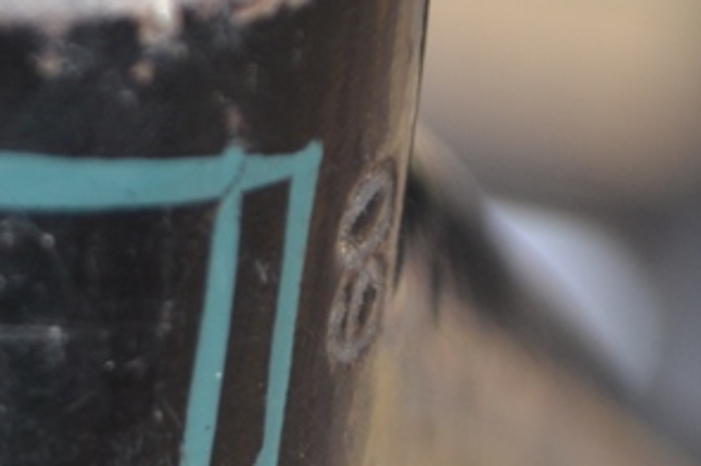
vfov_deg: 4.7
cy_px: 705
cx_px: -347
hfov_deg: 7.1
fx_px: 5577
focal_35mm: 287
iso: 400
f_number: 5.6
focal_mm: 55
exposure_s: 1/100
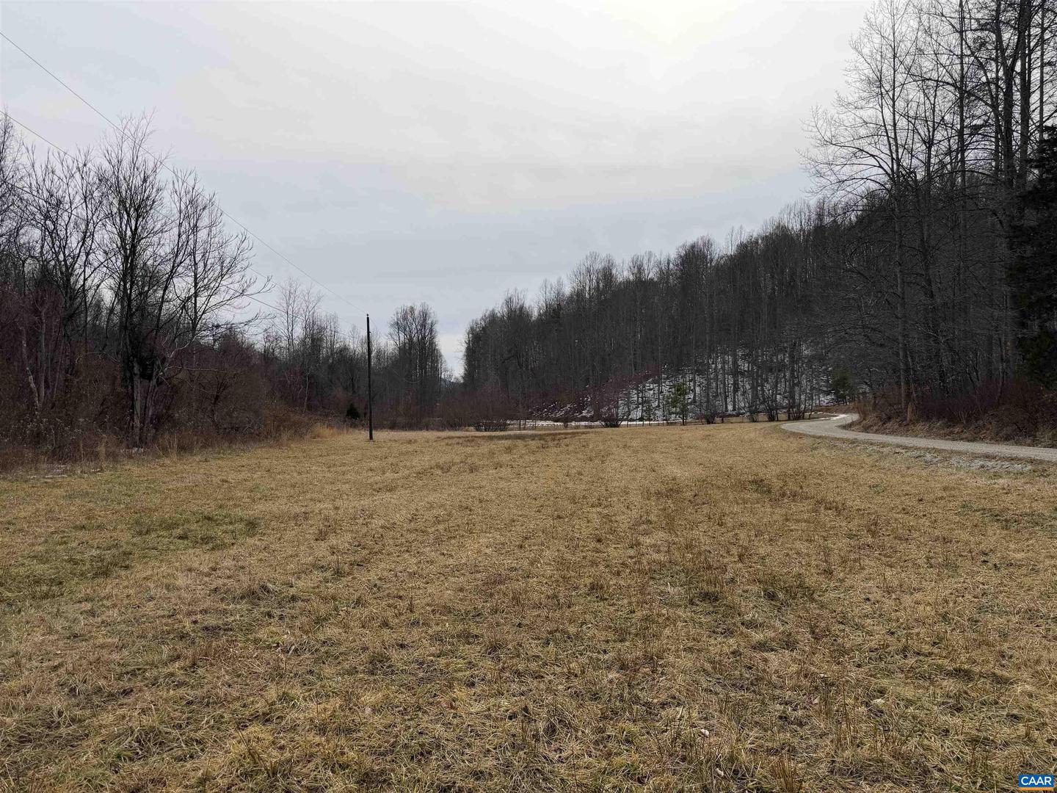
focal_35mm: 24
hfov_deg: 71.6
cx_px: 528
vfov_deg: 56.8
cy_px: 396
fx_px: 733
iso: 80
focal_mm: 6.76
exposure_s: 1/5714
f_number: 1.78
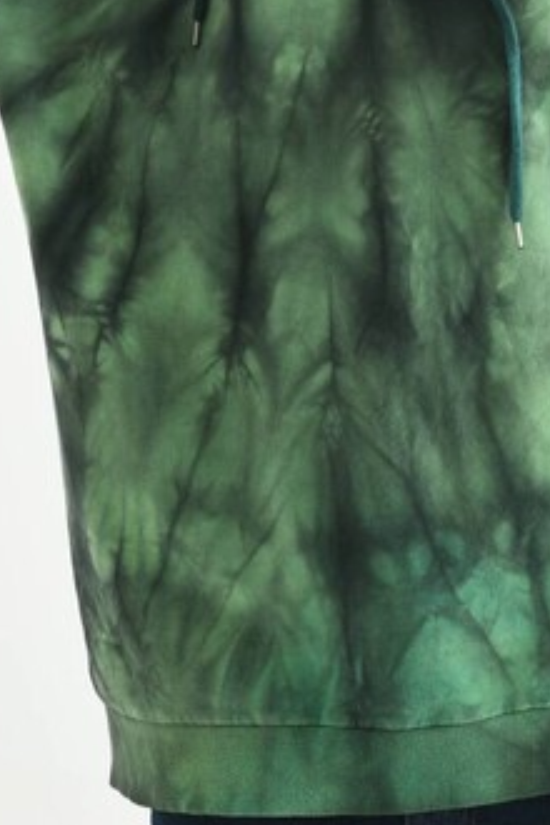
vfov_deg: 16.3
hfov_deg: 11.0
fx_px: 2864
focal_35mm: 125
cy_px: 162
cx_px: 388
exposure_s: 1/125
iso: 160
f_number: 5.6
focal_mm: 55
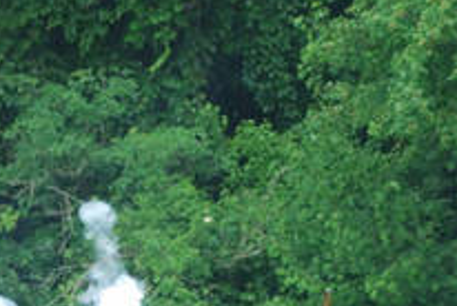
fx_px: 25908
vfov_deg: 0.7
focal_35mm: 2038
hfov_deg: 1.0
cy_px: 333
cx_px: 262
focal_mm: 400
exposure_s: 1/500
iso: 640
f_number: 5.6
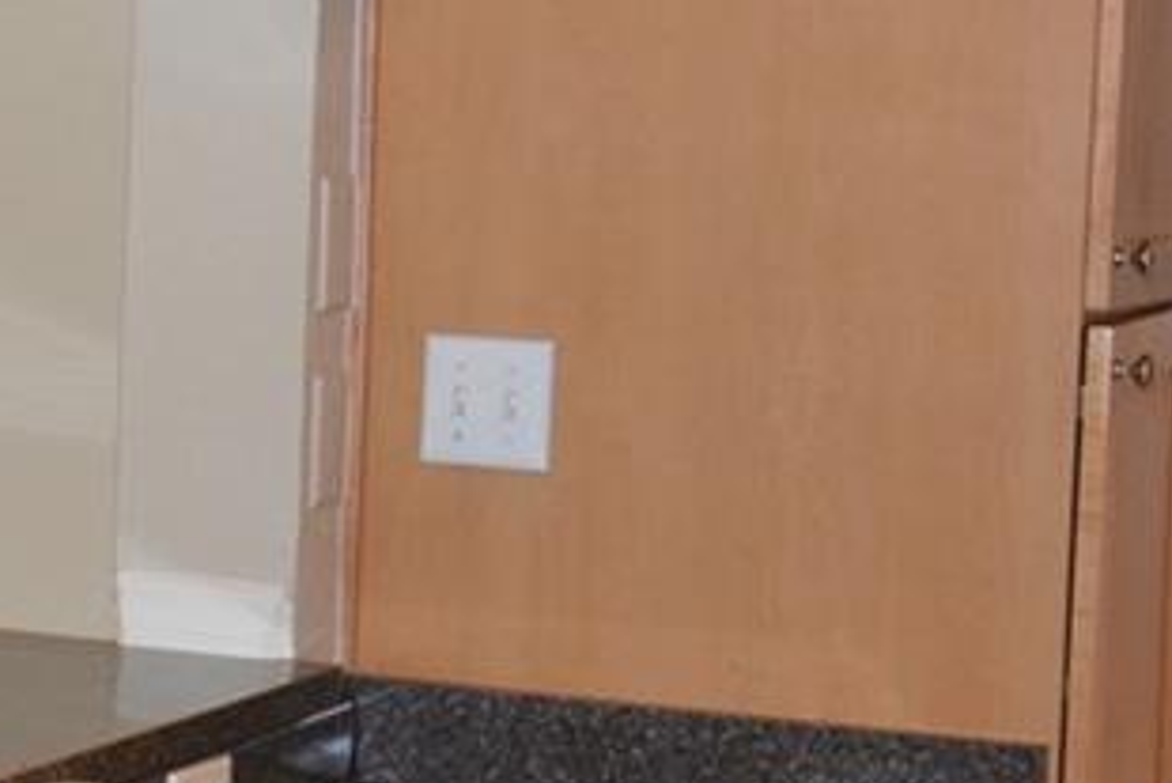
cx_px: -155
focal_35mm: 101
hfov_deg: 19.3
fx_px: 3276
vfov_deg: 13.6
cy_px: 374
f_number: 3.8
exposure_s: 1/60
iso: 560
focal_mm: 13
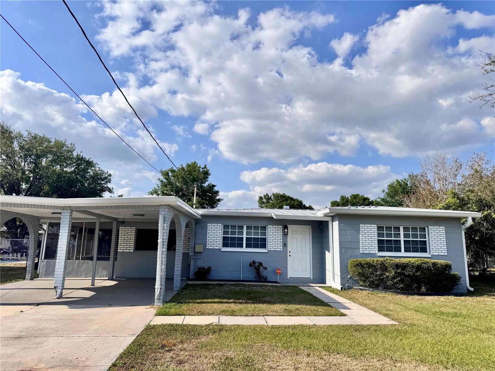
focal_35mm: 24
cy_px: 186
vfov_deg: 56.8
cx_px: 248
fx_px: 343
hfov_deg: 71.6
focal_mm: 6.76
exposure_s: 1/7092
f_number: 1.78
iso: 80
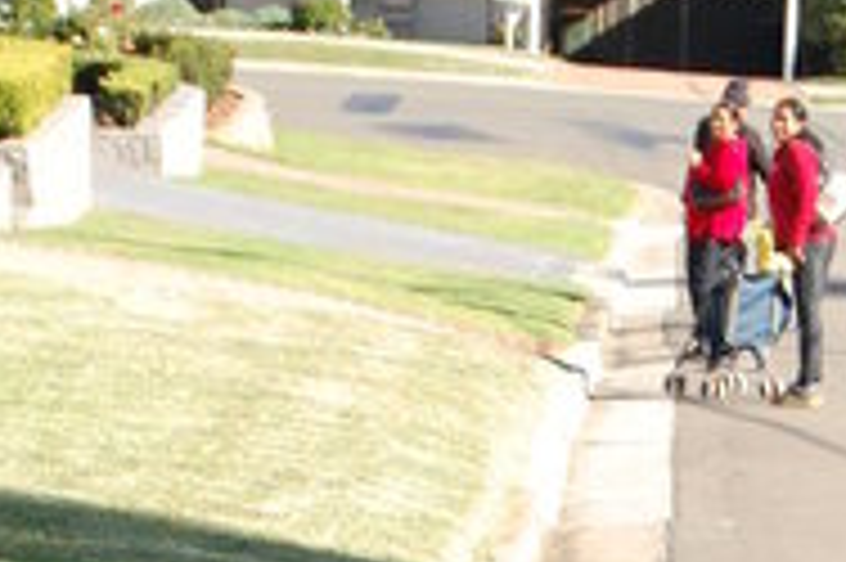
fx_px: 6591
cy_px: 980
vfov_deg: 4.8
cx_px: 806
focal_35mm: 281
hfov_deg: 7.3
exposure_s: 1/500
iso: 400
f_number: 5.6
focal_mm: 55
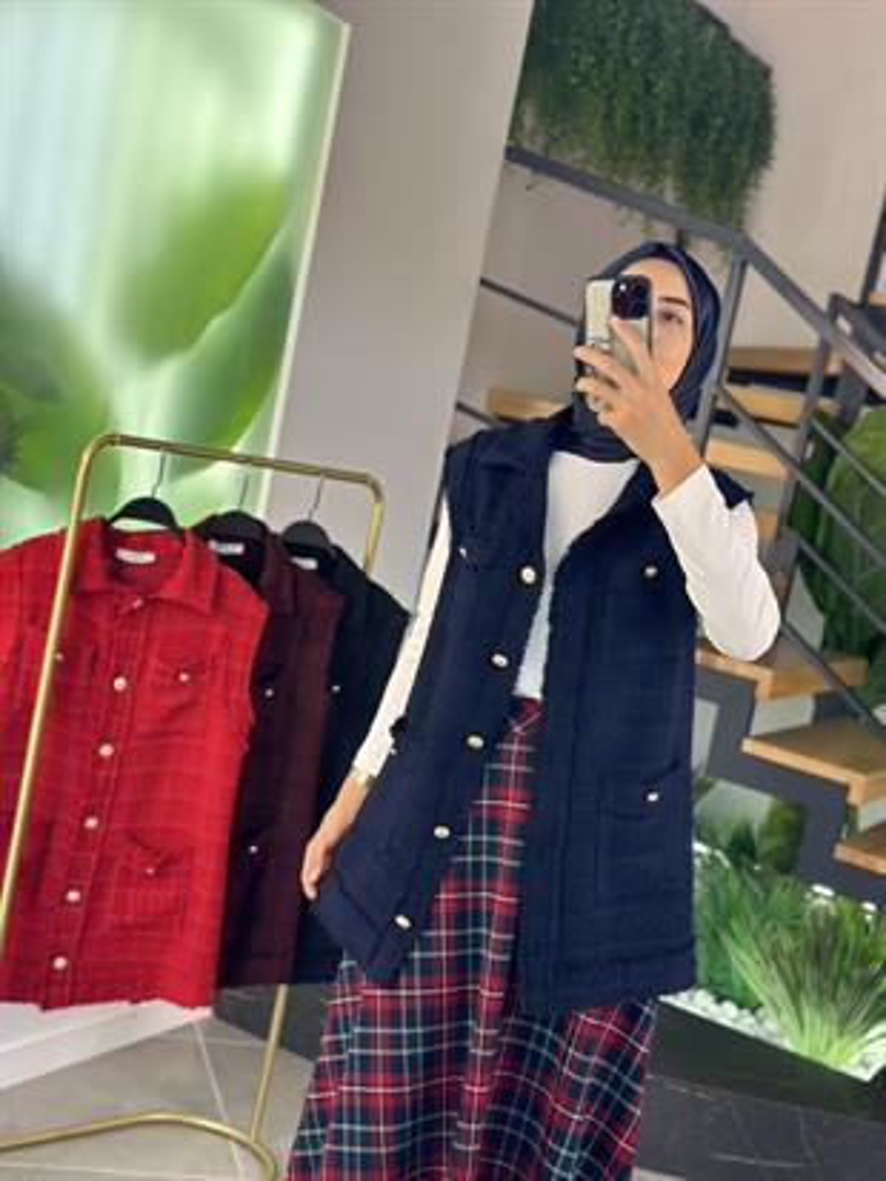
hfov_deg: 30.3
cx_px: 443
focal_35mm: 48
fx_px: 1637
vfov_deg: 39.6
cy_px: 590
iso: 80
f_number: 1.78
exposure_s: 1/177
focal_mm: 6.86
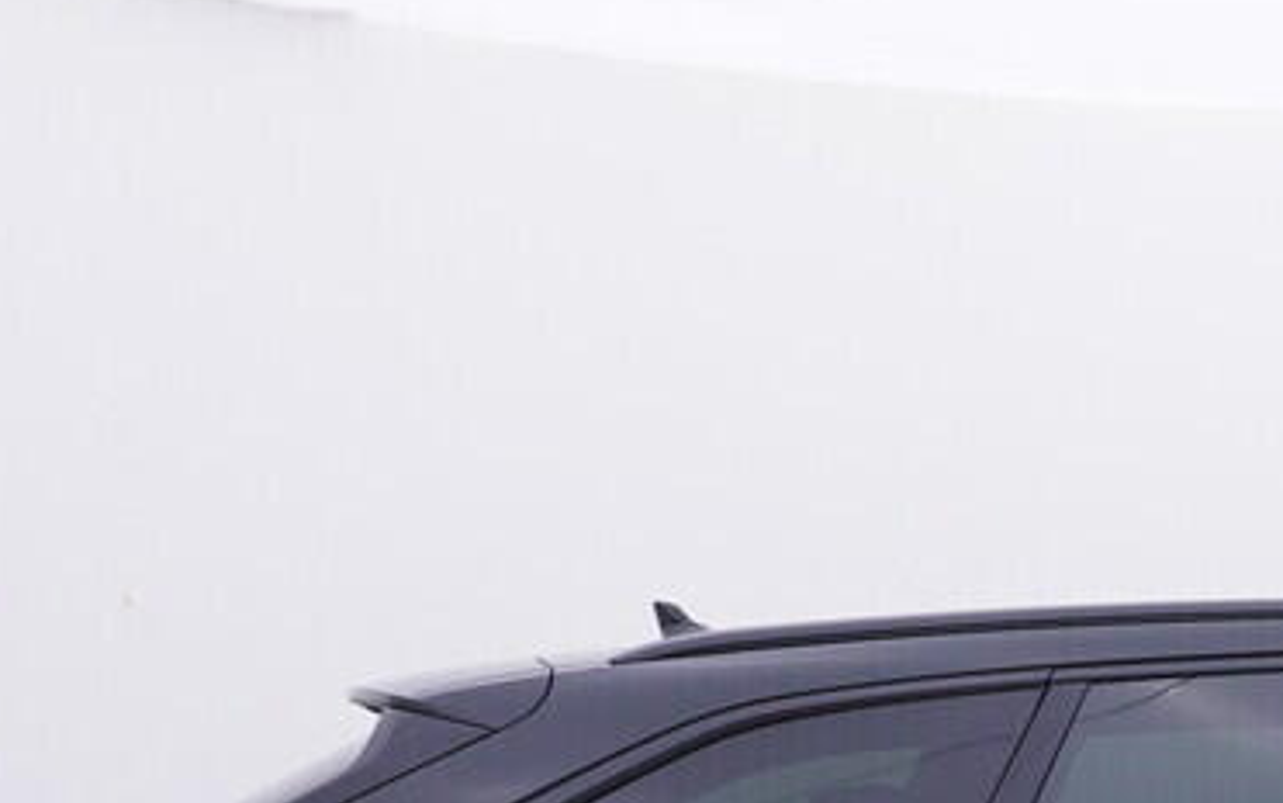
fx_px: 3112
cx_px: 1612
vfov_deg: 13.9
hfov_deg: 21.4
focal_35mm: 89
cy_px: 1170
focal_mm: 15
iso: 200
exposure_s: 1/80
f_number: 5
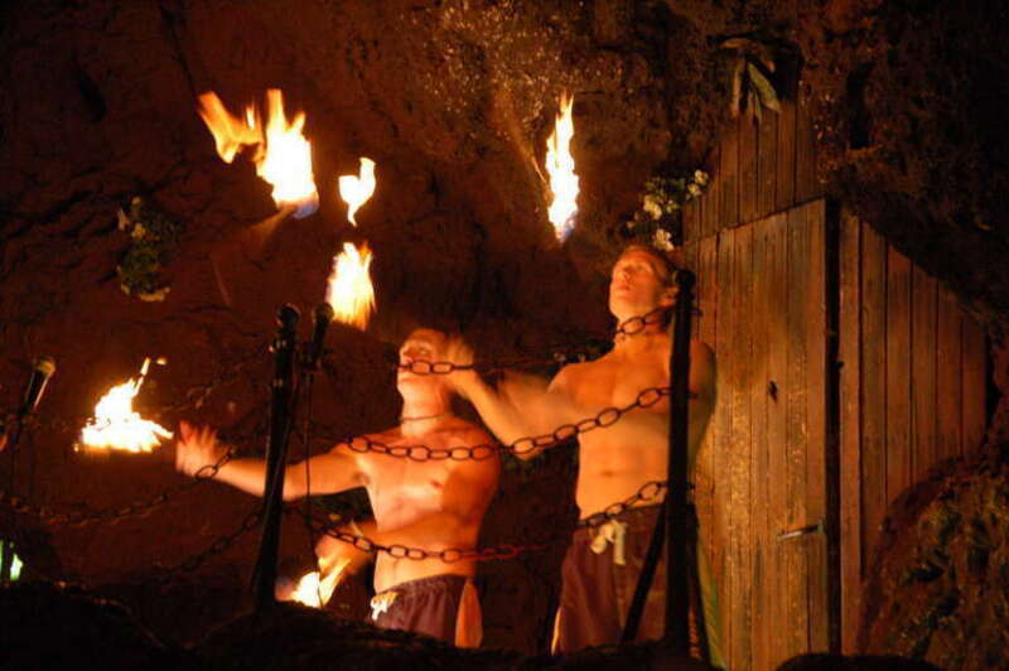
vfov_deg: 9.6
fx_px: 3991
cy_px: 336
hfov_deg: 14.4
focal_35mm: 142
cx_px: 504
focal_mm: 95
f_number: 5.3
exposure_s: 1/20
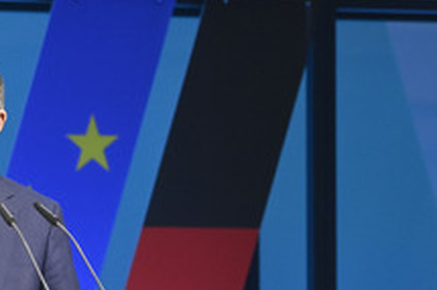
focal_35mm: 504
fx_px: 6113
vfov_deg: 2.7
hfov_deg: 4.1
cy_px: 266
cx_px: 202
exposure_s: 1/500
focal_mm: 240
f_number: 5.6
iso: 8000
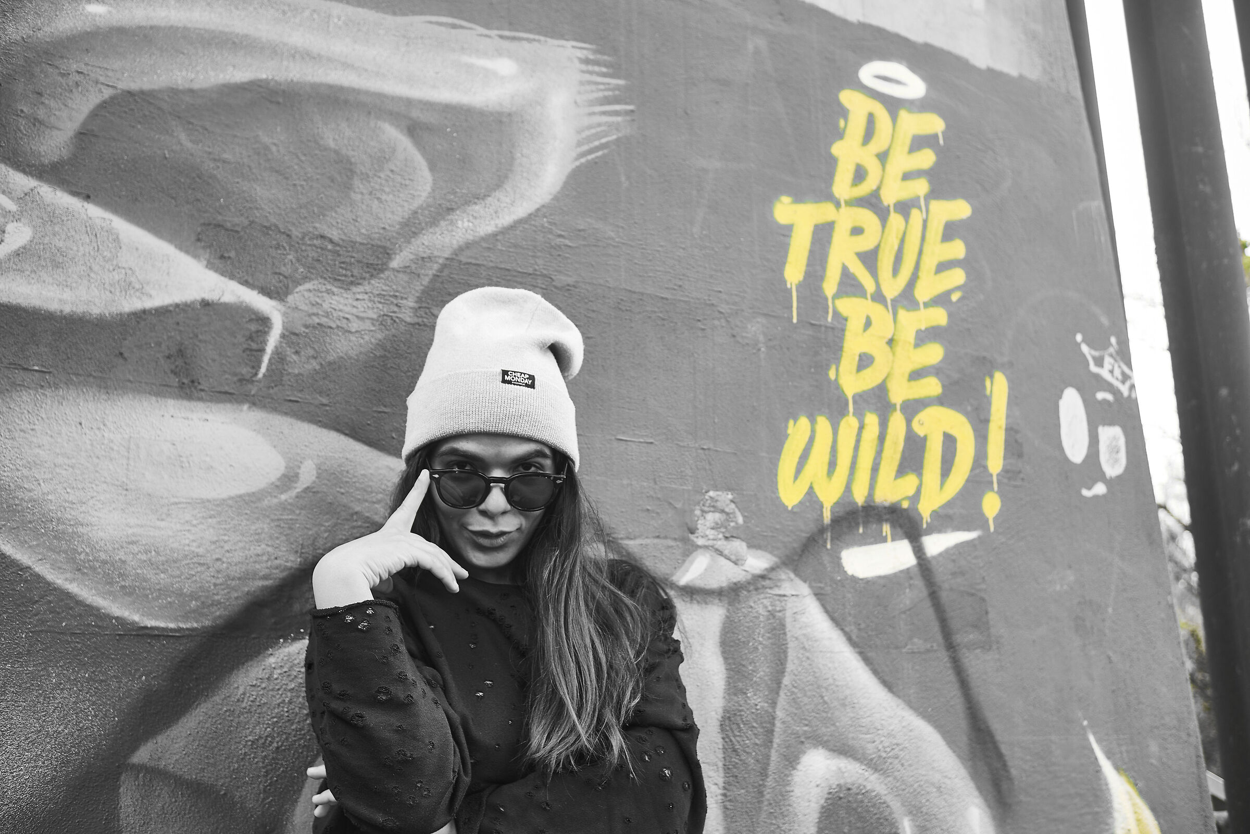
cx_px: 625
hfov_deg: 54.4
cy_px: 417
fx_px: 1215
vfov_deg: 37.9
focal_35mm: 35
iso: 200
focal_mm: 23
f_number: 3.2
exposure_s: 1/160
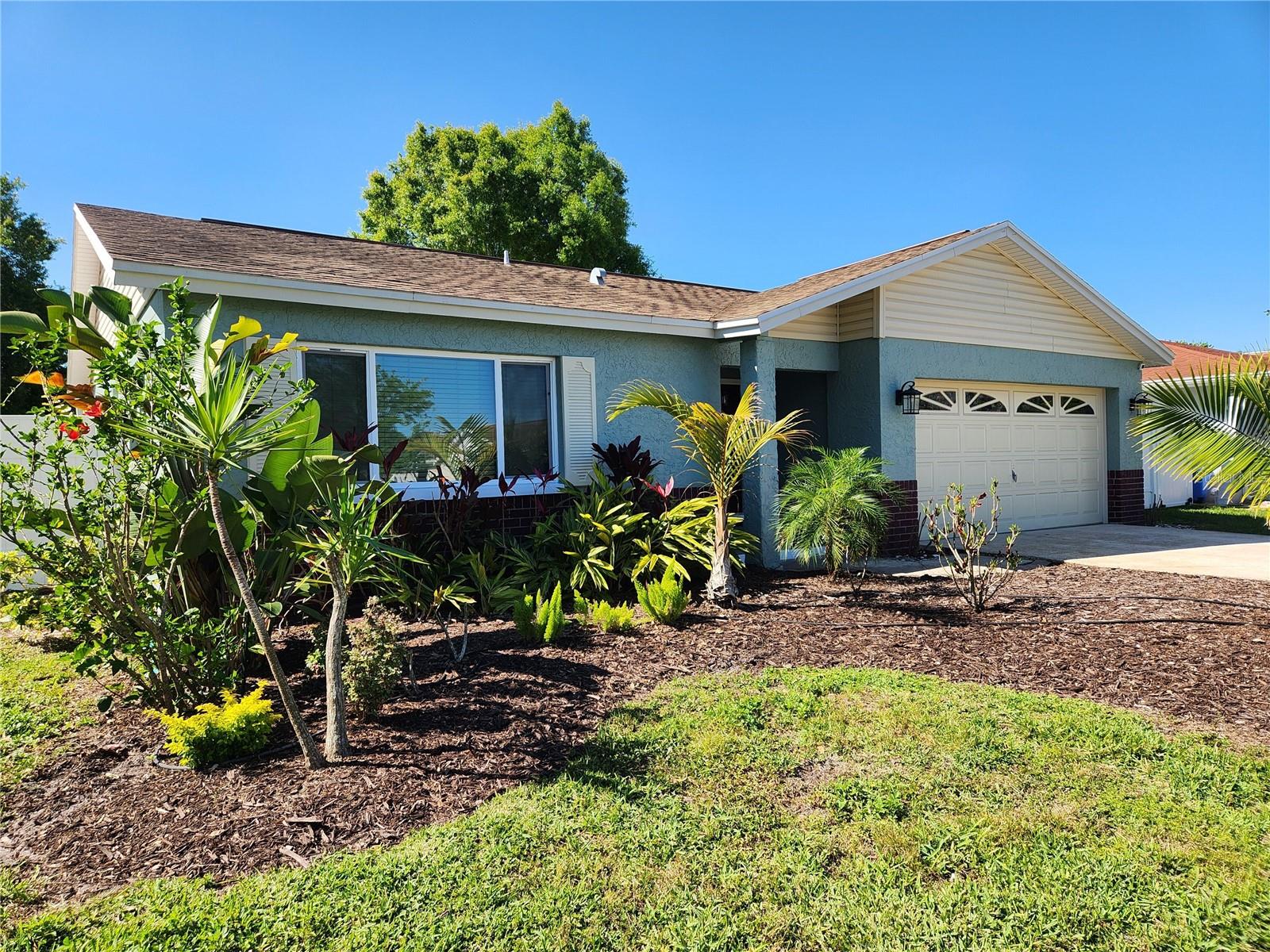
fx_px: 844
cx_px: 635
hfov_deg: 73.9
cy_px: 476
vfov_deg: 58.9
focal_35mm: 23
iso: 20
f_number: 1.8
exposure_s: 1/866
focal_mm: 5.4
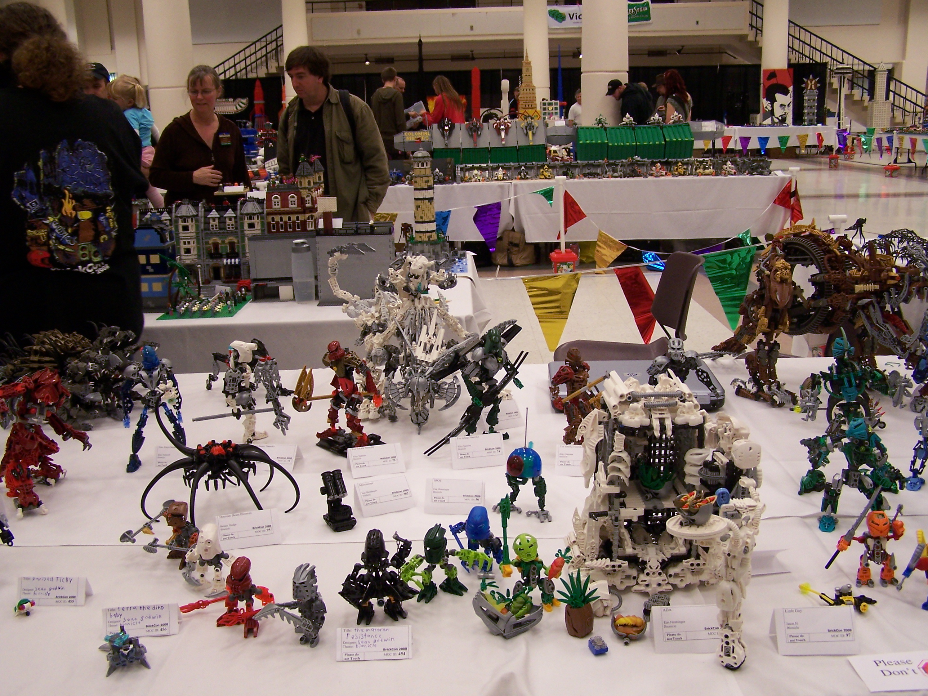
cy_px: 348
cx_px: 464
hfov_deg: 49.0
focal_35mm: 38
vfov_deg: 37.7
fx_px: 1019
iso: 140
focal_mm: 6.3
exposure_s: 1/30
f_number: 2.8
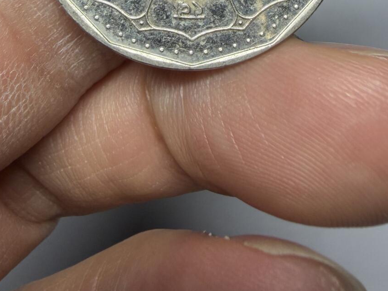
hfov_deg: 34.9
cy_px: -74
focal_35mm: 55
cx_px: 164
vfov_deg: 23.8
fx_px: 616
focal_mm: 2.22
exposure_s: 1/121
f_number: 2.2
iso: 50
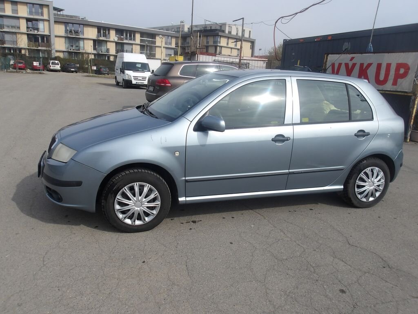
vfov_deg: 51.4
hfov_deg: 65.3
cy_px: 157
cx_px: 209
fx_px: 326
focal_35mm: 27
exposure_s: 1/164
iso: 100
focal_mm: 4.9
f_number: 10.4
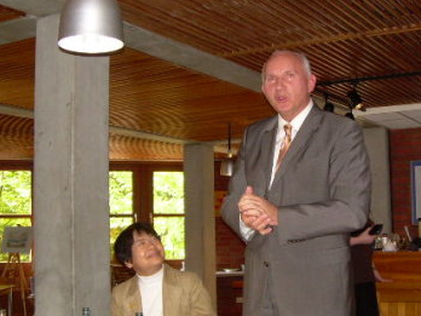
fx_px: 718
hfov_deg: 32.4
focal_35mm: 59
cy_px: 156
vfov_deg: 24.8
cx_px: 286
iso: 200
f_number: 2.8
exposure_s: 1/60
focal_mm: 6.3
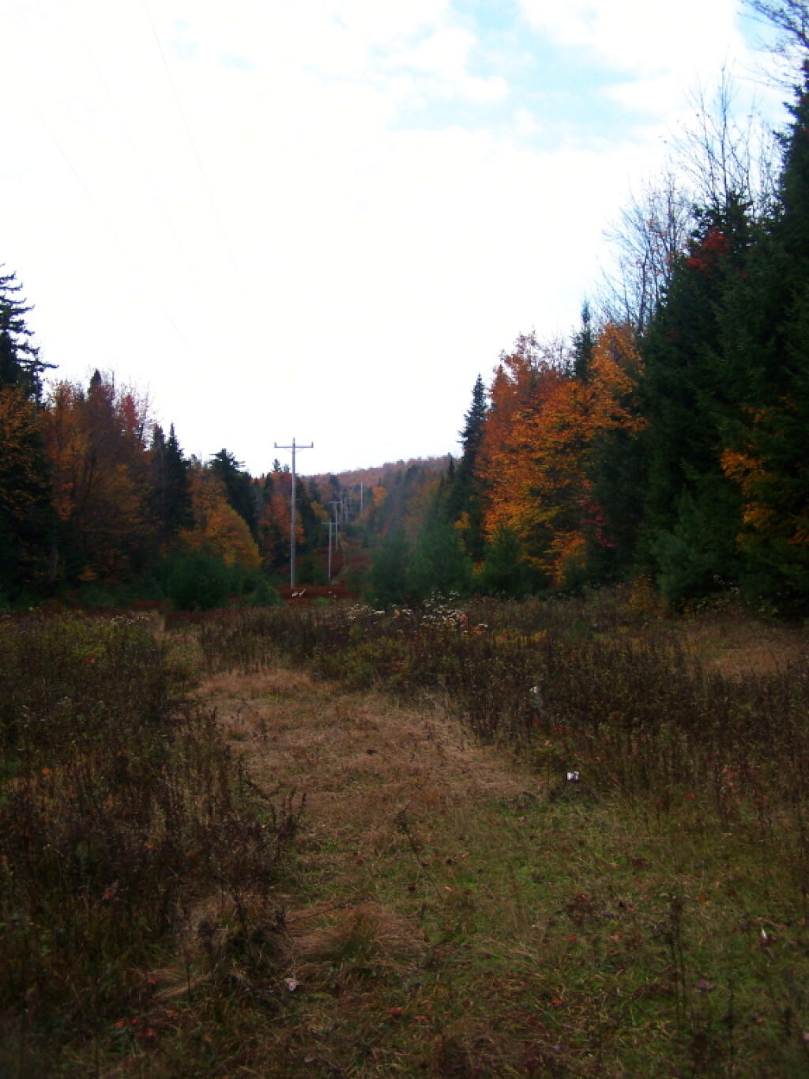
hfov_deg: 37.7
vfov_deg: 49.0
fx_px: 1184
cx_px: 404
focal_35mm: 38
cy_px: 540
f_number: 2.8
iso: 80
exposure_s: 1/800
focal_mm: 6.3
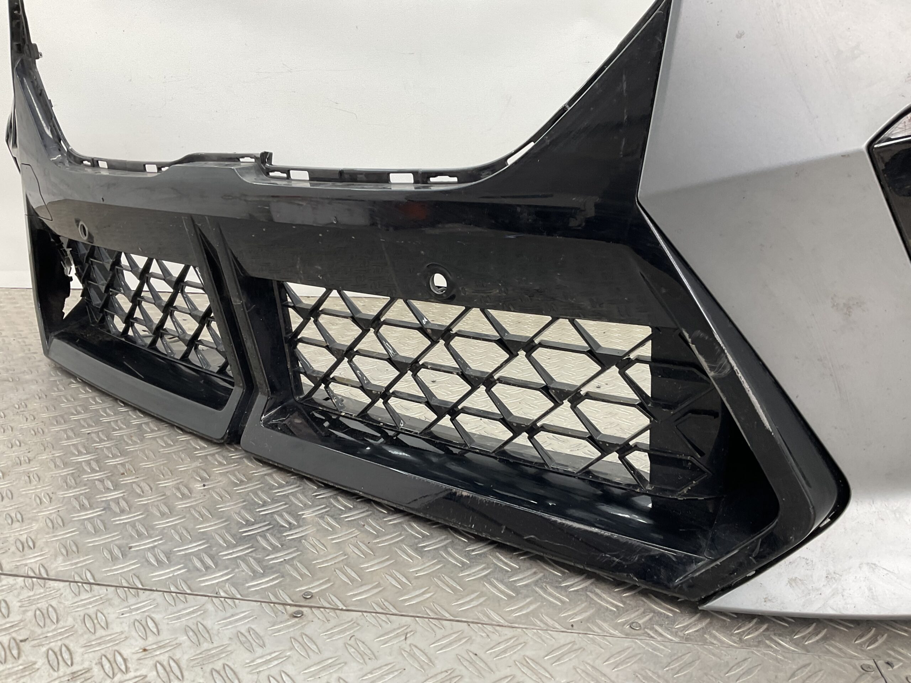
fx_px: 763
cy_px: 342
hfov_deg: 61.7
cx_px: 456
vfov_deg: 48.2
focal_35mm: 29
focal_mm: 3
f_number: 1.8
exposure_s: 1/120
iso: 40
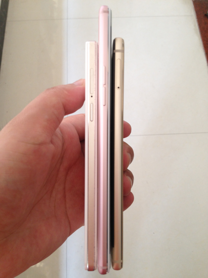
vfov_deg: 52.6
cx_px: 104
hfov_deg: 40.7
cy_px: 139
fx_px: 280
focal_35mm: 35
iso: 64
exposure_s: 1/20
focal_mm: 4.28
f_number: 2.4
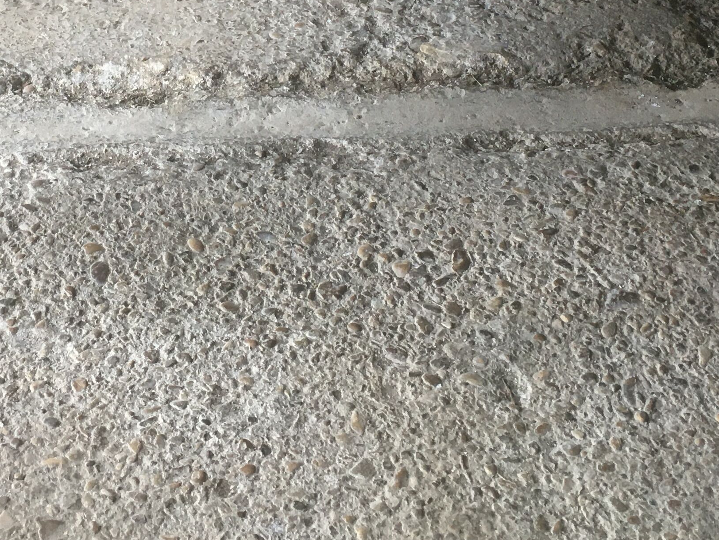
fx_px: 1495
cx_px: 197
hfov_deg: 26.7
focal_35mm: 72
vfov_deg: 19.8
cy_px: -8
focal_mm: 4.15
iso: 40
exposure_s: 1/33
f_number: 2.2
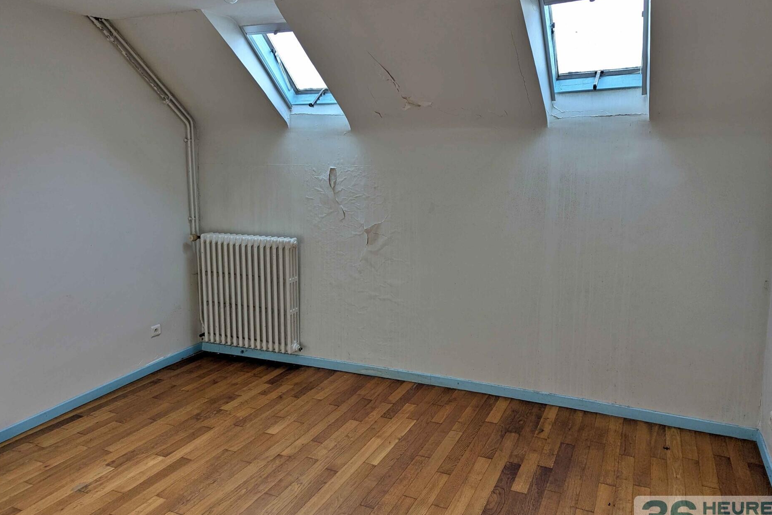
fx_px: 558
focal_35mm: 26
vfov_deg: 49.5
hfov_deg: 69.4
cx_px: 397
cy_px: 239
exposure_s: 1/189
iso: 56
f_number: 1.85
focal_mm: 6.81
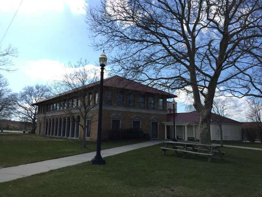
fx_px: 227
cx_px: 133
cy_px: 96
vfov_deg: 46.8
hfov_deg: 60.0
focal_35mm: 30
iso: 32
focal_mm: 4.15
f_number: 2.2
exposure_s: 1/1647
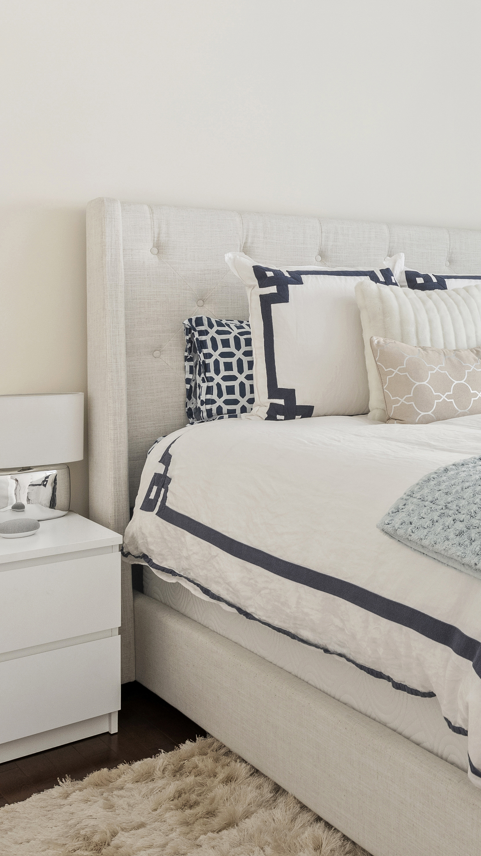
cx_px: 619
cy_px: 340
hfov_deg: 25.2
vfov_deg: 49.1
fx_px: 930
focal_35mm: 41
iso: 100
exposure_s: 3
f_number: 8
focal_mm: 14
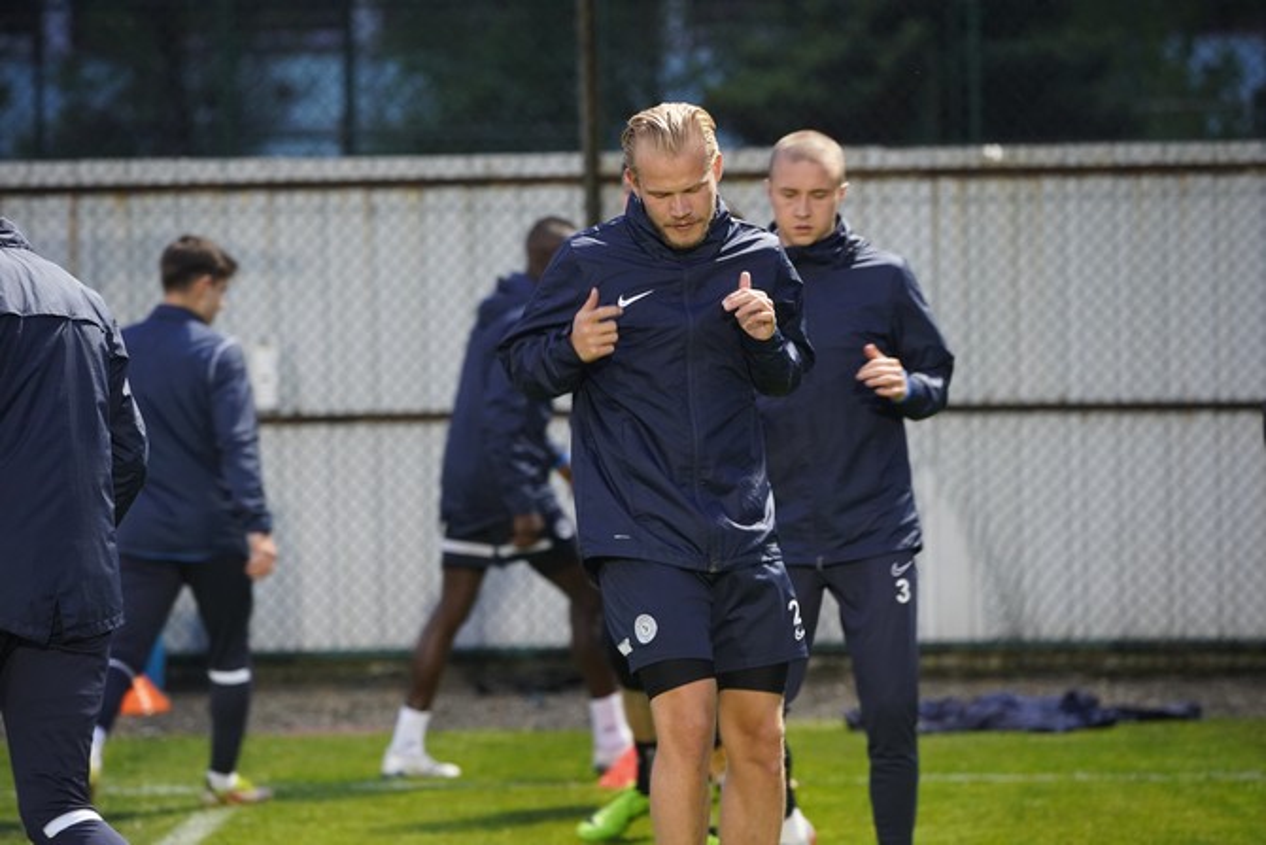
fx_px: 5452
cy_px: 422
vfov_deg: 8.9
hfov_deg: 13.2
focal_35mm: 155
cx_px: 633
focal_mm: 155
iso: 3200
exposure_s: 1/160
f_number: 3.5
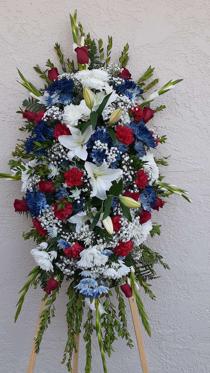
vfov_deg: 64.3
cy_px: 185
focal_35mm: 30
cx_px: 88
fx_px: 297
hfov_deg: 38.8
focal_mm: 3.6
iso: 40
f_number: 1.9
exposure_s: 1/180
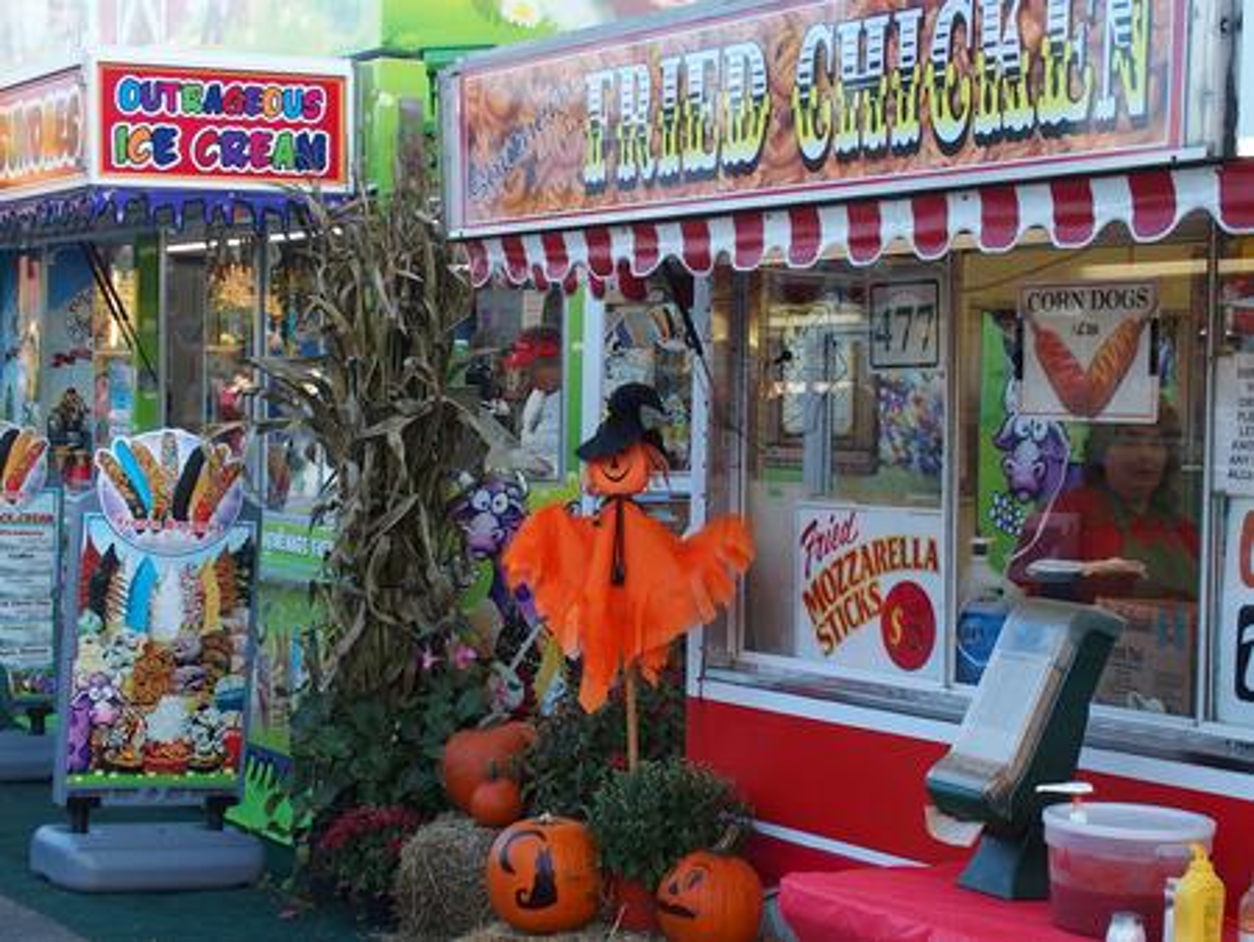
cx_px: 627
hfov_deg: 31.2
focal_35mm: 62
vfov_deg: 23.7
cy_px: 471
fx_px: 2247
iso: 100
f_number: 3.2
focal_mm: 13.2
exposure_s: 1/125
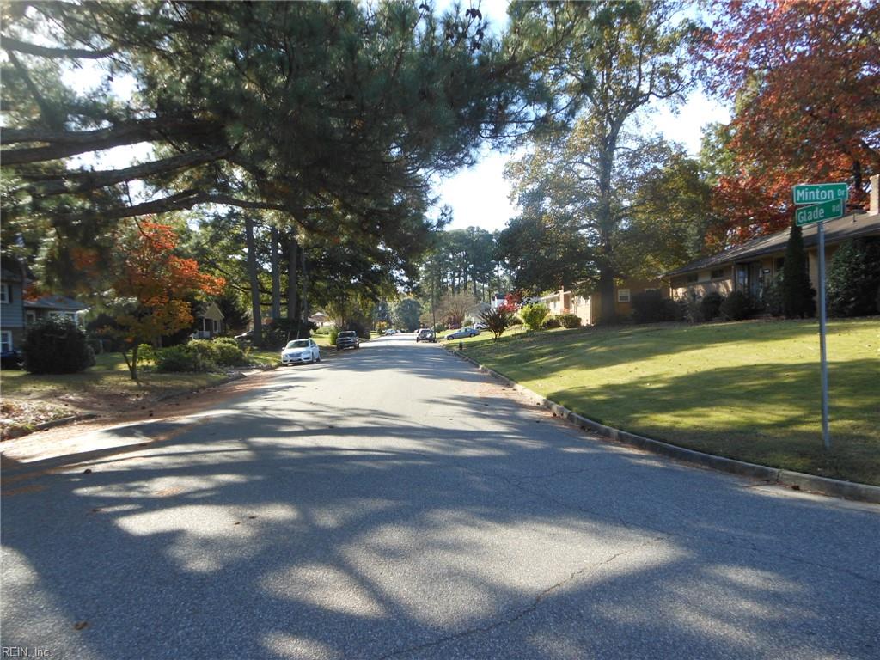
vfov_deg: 54.9
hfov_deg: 69.4
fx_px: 636
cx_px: 440
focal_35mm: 25
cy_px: 330
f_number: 3.2
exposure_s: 1/200
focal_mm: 4.5
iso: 80
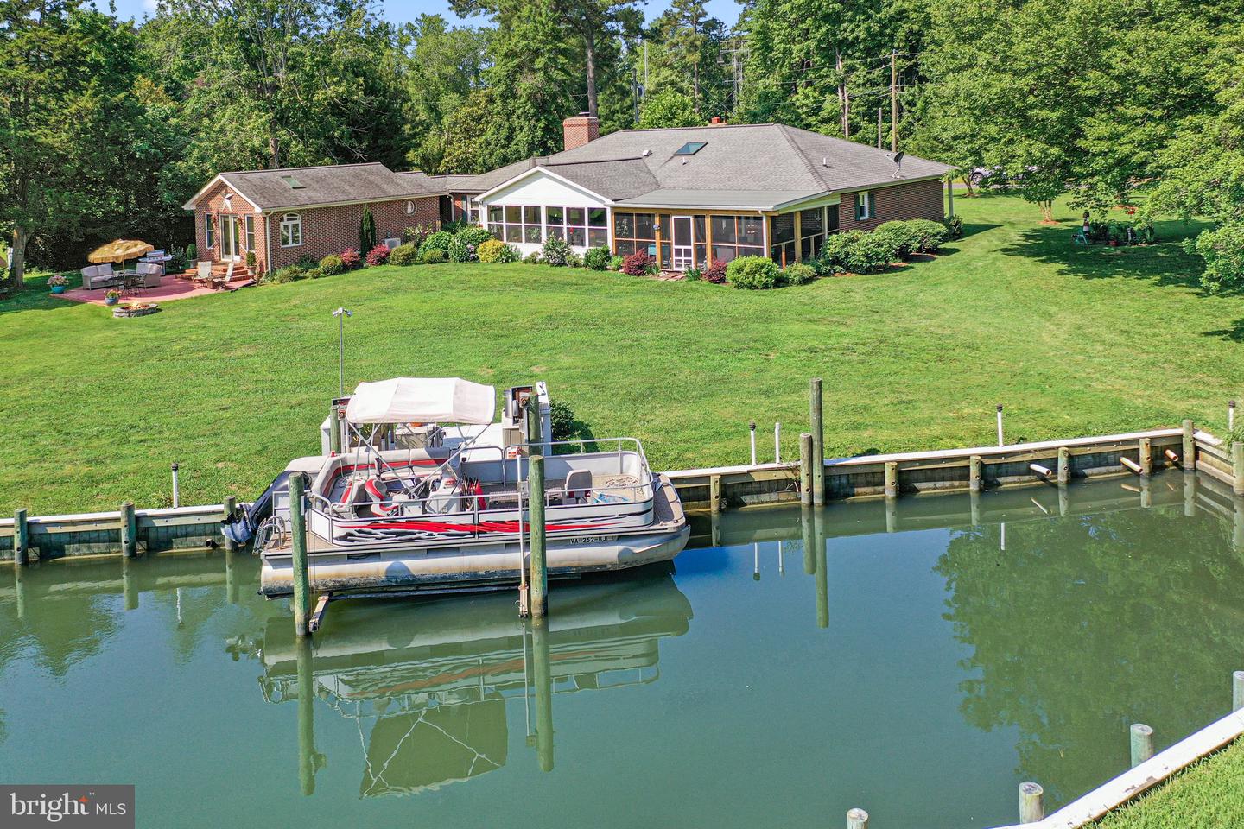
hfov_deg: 65.5
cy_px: 414
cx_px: 622
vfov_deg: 46.4
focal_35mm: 28
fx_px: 967
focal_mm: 10.26
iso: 100
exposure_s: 1/50
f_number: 3.5
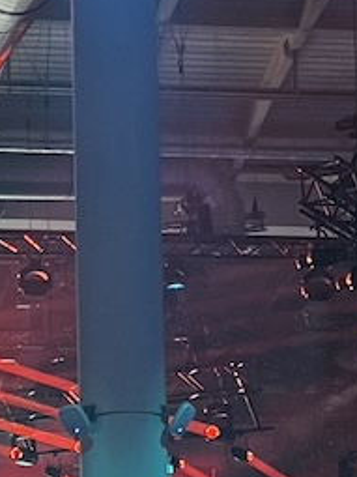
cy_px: 485
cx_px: -327
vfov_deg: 14.3
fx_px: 1872
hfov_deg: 10.2
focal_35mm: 136
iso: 125
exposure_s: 1/50
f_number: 1.6
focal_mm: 5.1
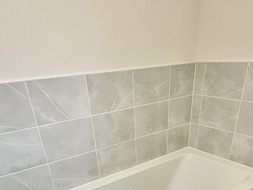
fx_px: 227
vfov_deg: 38.3
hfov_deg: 58.3
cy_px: 205
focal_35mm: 31
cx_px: 133
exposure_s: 1/50
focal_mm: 2.22
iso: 200
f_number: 2.2
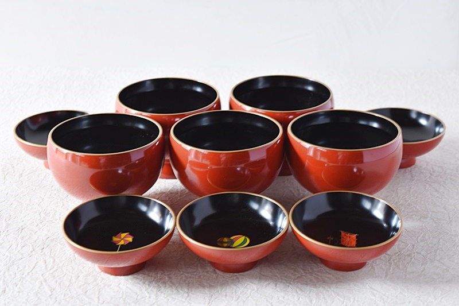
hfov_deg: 24.6
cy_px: 153
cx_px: 230
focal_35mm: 82
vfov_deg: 16.5
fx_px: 1052
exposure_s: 1/2
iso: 400
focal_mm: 55
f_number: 5.6
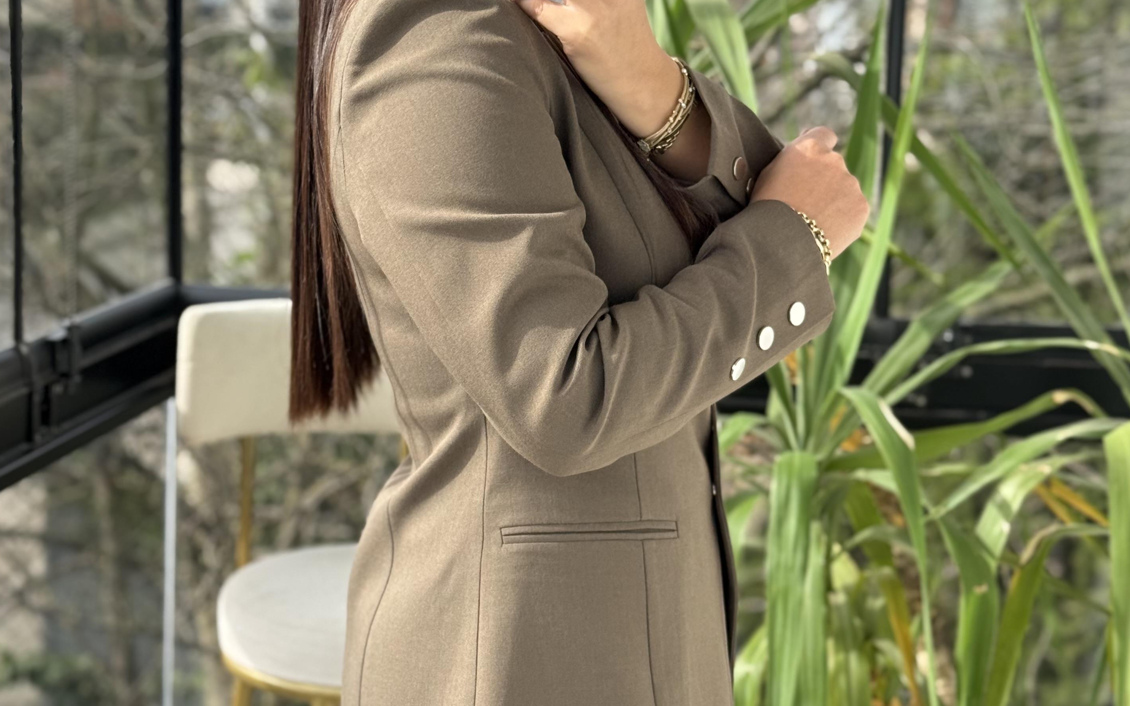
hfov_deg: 28.6
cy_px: 326
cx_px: 569
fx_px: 2217
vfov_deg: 18.1
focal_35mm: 72
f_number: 1.78
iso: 80
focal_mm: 6.76
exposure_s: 1/646
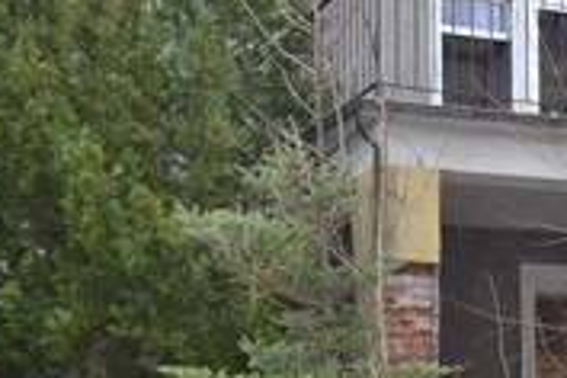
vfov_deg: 14.3
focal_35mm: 94
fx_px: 1480
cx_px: 634
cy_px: 397
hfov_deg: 20.6
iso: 360
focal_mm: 26
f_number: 4.2
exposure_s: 1/125
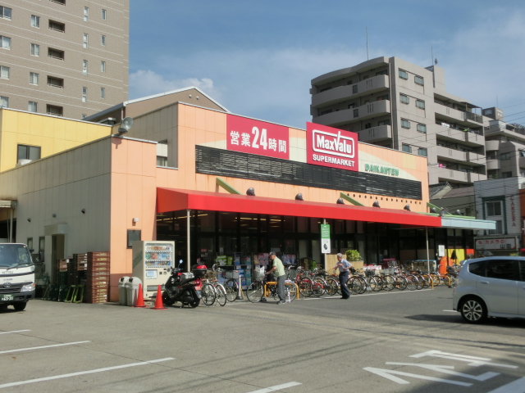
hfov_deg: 49.0
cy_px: 196
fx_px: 576
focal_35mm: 38
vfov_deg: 37.7
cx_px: 262
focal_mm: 6.67
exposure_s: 1/200
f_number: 9.9
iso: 80
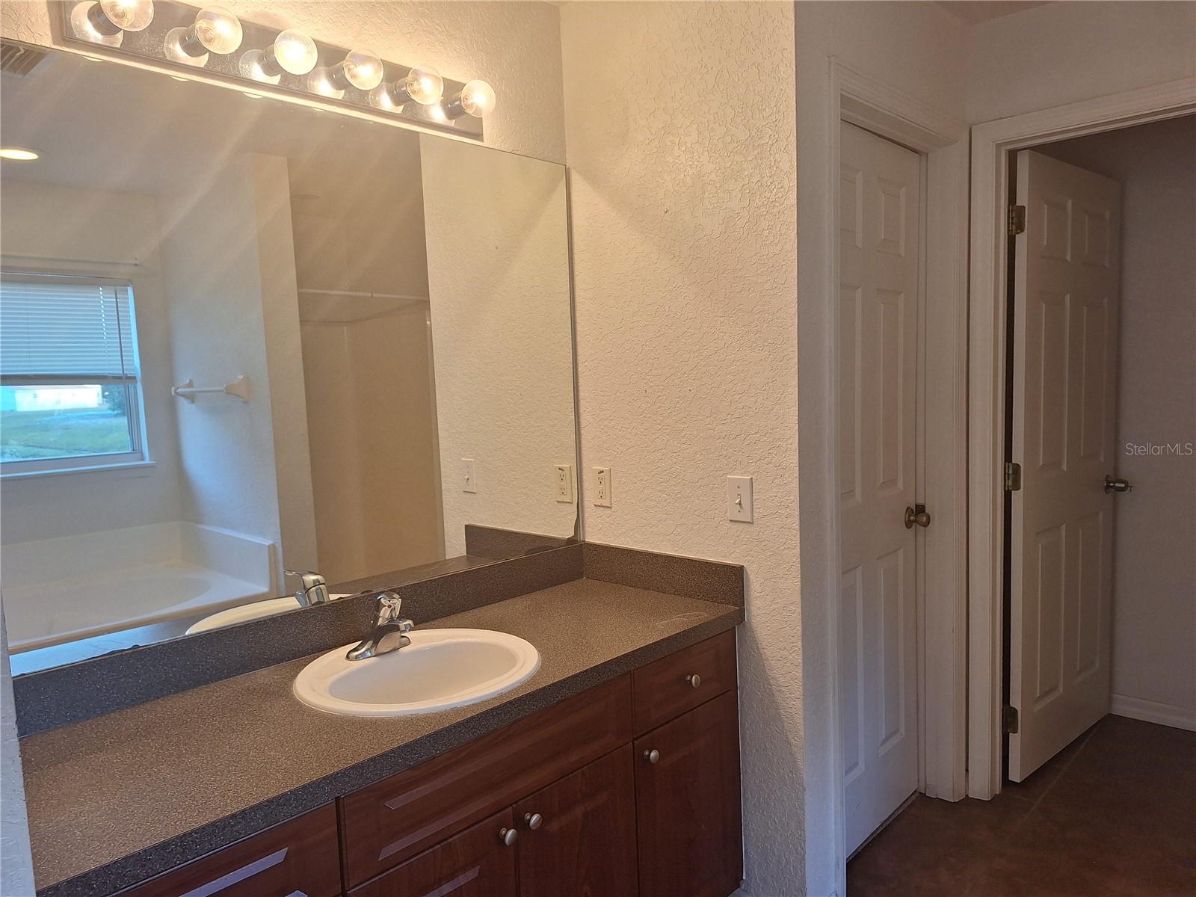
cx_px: 598
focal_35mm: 23
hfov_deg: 73.9
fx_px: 795
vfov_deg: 58.9
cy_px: 448
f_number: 1.8
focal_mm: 5.54
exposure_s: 1/40
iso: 50
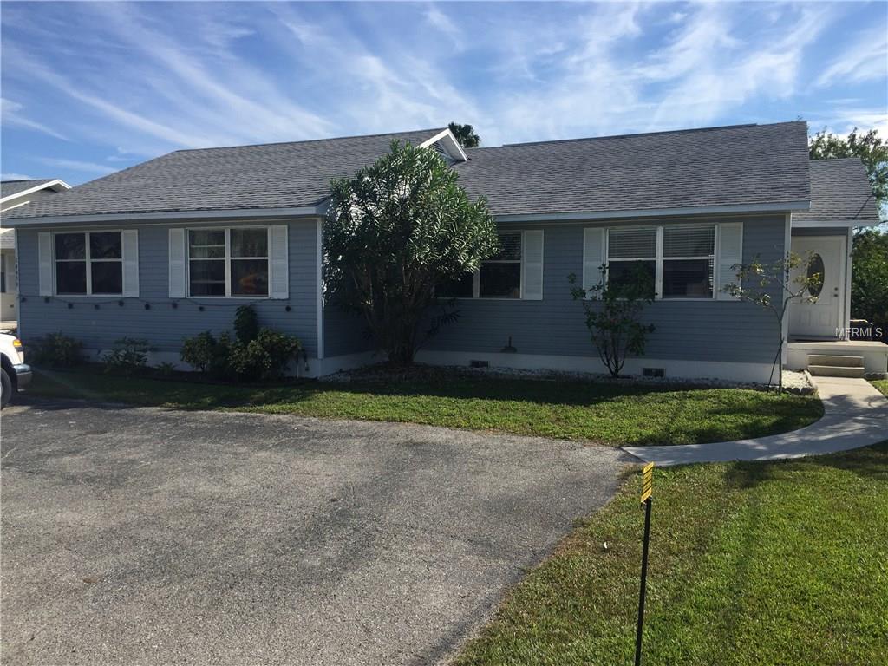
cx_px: 444
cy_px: 333
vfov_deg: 48.2
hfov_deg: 61.7
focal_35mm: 29
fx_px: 744
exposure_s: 1/2326
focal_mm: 4.15
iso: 32
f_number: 2.2
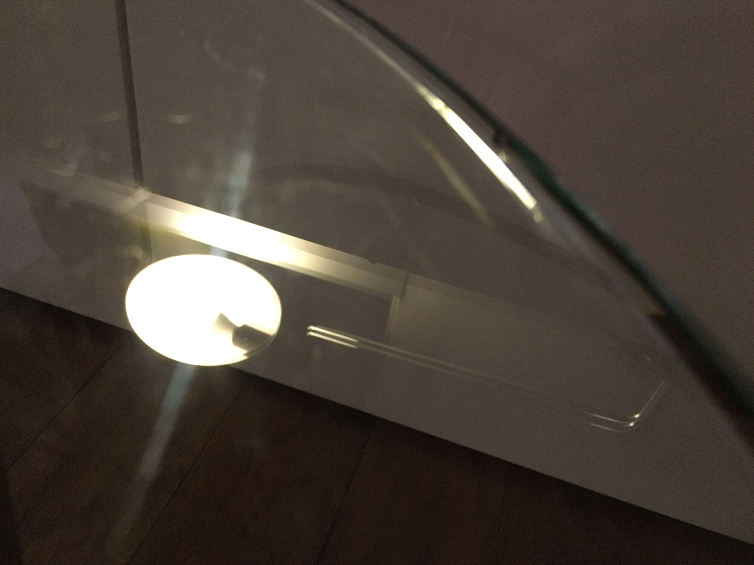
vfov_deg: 48.2
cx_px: 377
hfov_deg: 61.7
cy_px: 282
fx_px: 632
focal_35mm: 29
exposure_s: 1/25
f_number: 2.2
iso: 200
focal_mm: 4.15
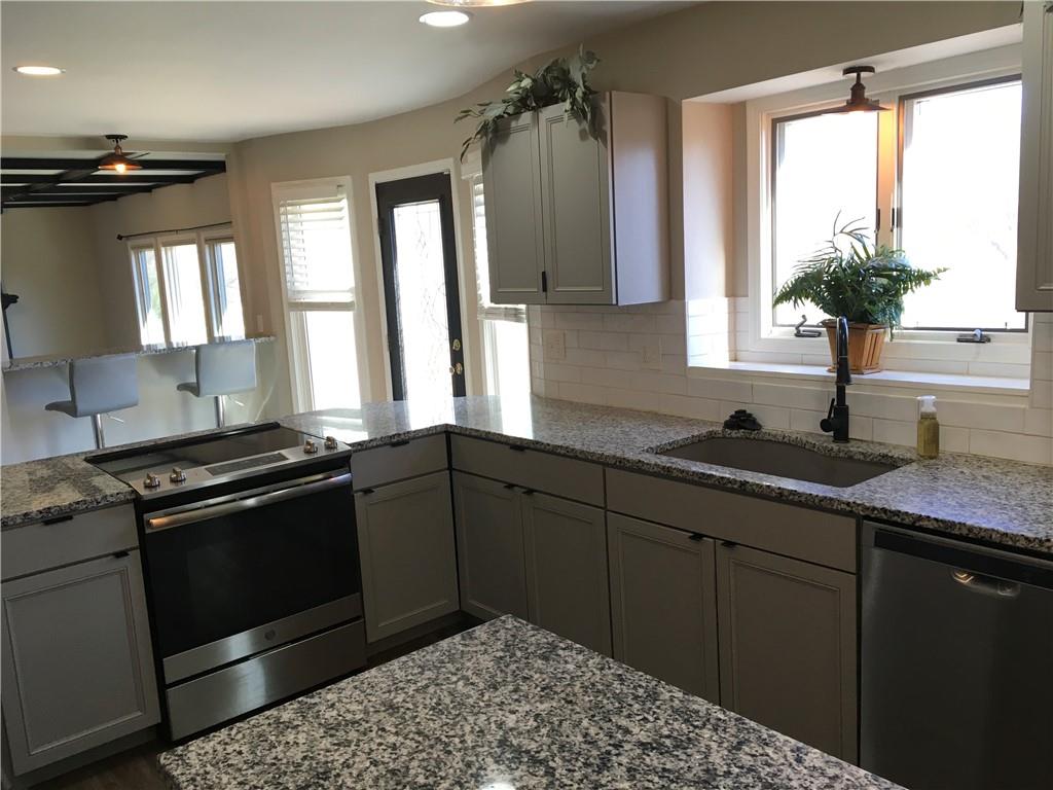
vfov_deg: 48.2
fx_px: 882
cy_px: 395
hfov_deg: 61.7
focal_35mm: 29
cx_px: 526
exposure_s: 1/30
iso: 32
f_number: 2.2
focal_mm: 4.15
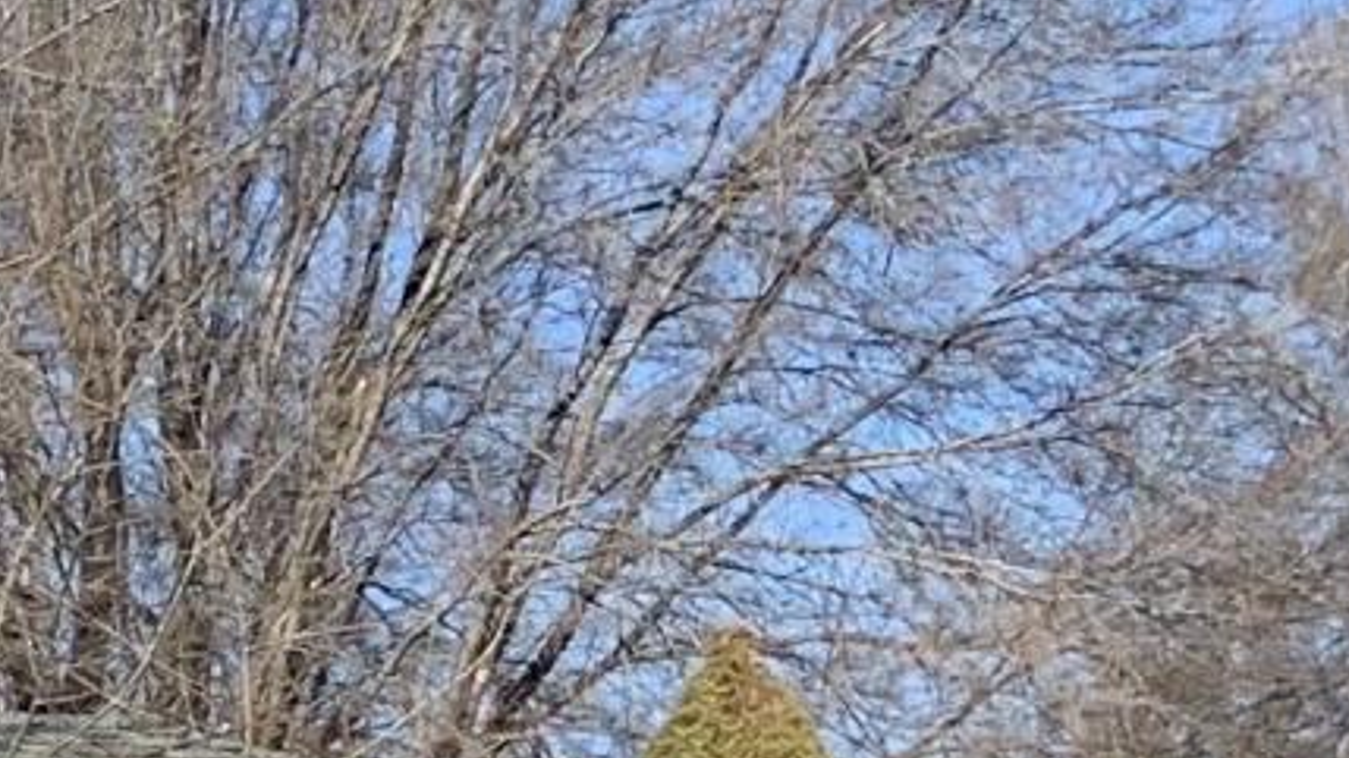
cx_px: -2852
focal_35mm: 198
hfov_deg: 8.7
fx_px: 7080
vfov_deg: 6.0
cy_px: 1573
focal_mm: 4.25
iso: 25
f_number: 1.8
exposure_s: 1/1427
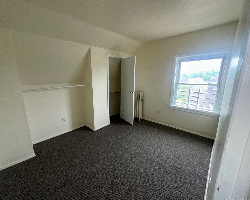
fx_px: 111
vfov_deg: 84.0
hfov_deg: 96.5
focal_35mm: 15
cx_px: 113
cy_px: 101
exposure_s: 1/122
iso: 64
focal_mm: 2.22
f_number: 2.2
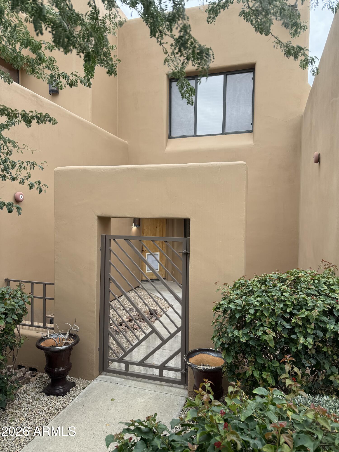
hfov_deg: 56.8
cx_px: 170
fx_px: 313
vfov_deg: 71.6
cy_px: 226
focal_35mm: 24
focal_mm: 6.76
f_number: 1.78
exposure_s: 1/265
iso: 64
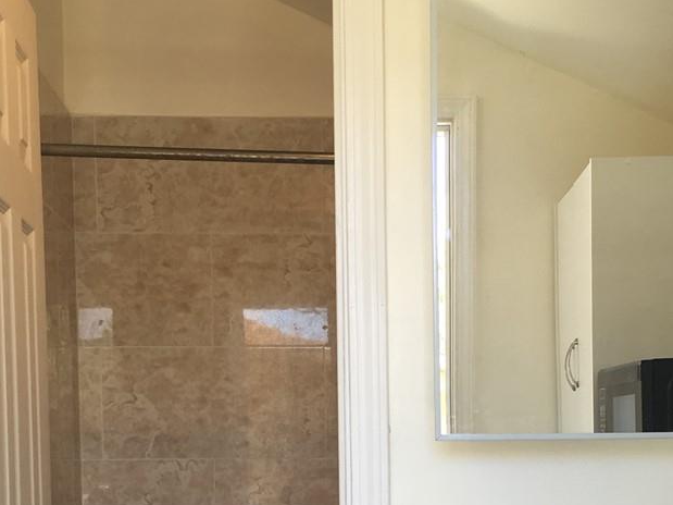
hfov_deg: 26.0
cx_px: 398
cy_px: 564
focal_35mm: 75
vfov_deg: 18.8
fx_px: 1458
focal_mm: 4.15
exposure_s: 1/60
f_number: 2.2
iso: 25
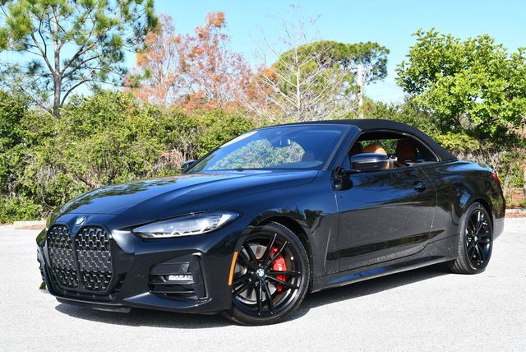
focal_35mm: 54
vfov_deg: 25.1
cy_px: 176
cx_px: 263
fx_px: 790
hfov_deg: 36.8
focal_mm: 27
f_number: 8
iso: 180
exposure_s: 1/250
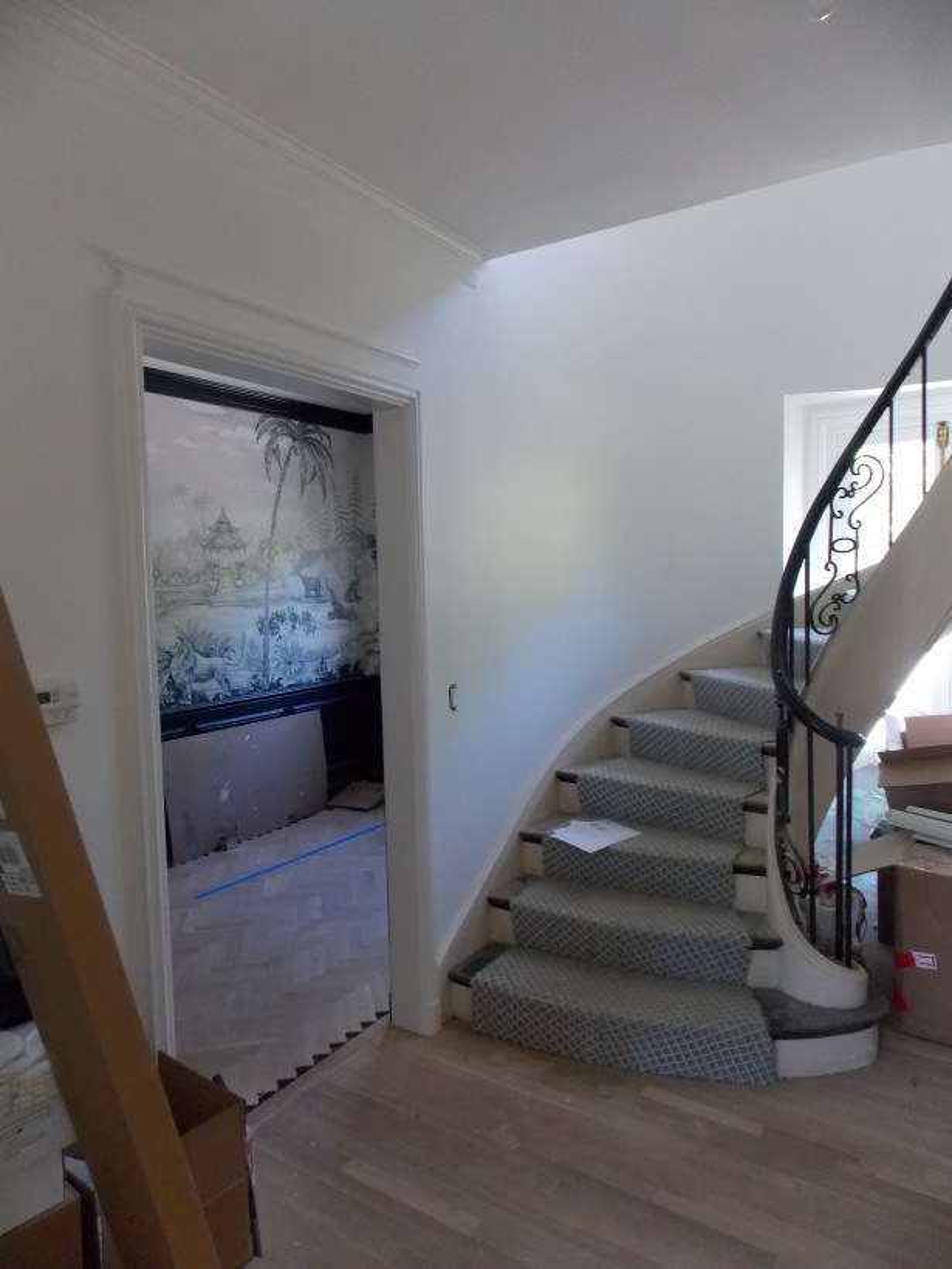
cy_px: 634
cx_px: 476
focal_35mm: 23
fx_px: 843
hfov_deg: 58.9
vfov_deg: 73.9
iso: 320
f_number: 3.1
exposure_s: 1/30
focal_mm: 4
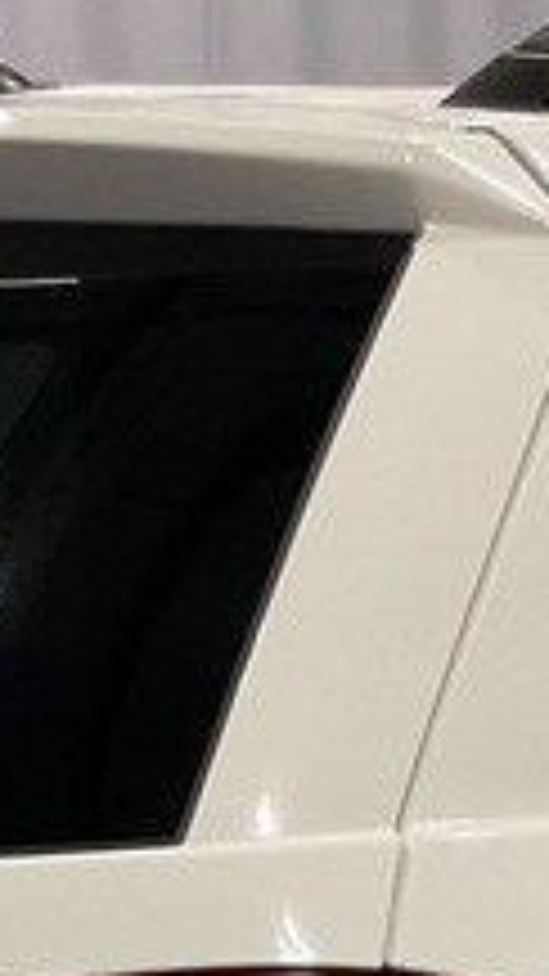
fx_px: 3625
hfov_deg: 8.6
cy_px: 1349
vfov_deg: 14.5
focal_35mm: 140
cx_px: 662
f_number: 1.8
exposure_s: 1/120
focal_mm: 3
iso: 64
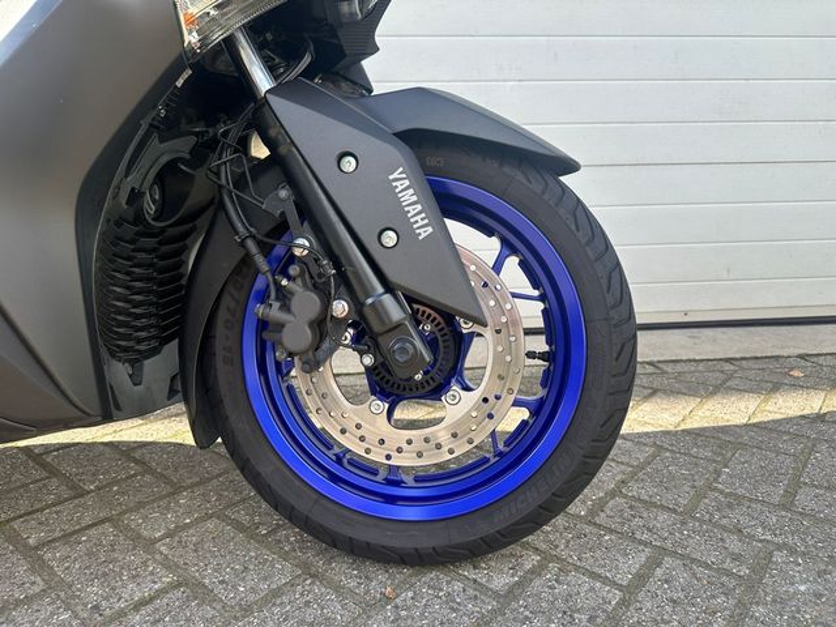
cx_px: 418
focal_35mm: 24
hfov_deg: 71.6
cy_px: 314
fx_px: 580
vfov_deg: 56.8
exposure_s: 1/816
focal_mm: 6.86
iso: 80
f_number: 1.78
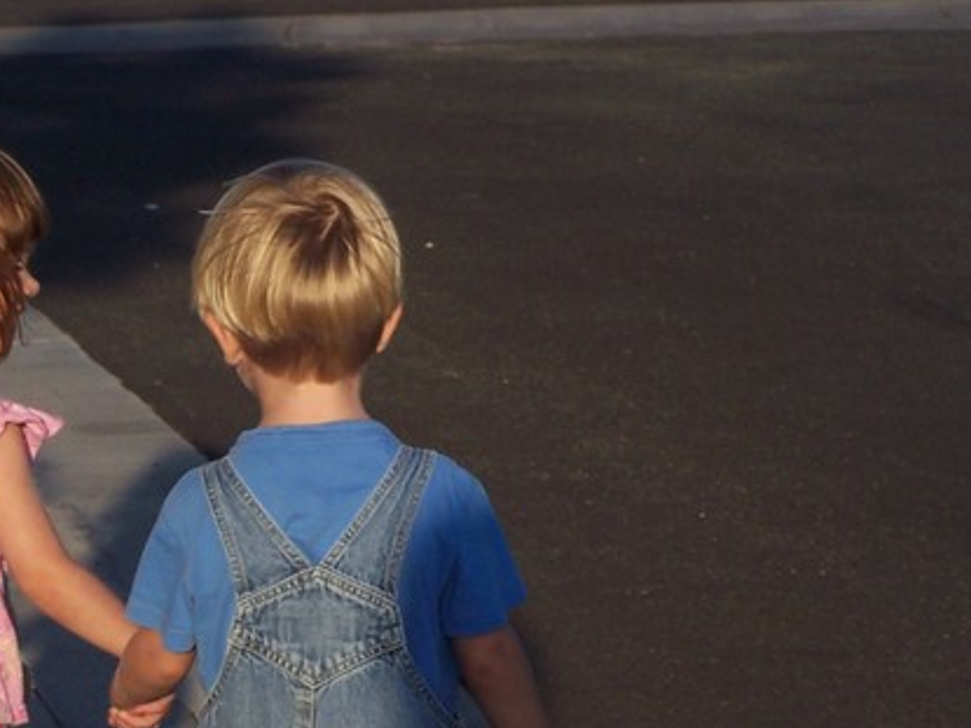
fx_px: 6926
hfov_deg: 8.0
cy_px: 681
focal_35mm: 247
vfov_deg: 6.0
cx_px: 40
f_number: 4.5
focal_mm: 21.2
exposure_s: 1/500
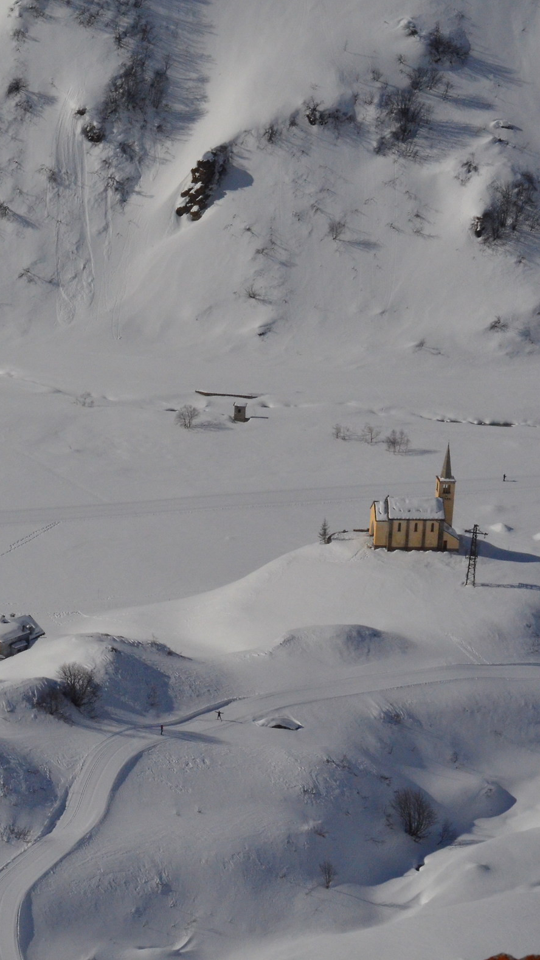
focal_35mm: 124
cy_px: 477
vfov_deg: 17.3
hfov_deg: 9.7
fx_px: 3155
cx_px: -63
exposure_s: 1/1250
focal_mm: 52
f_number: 18
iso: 1600
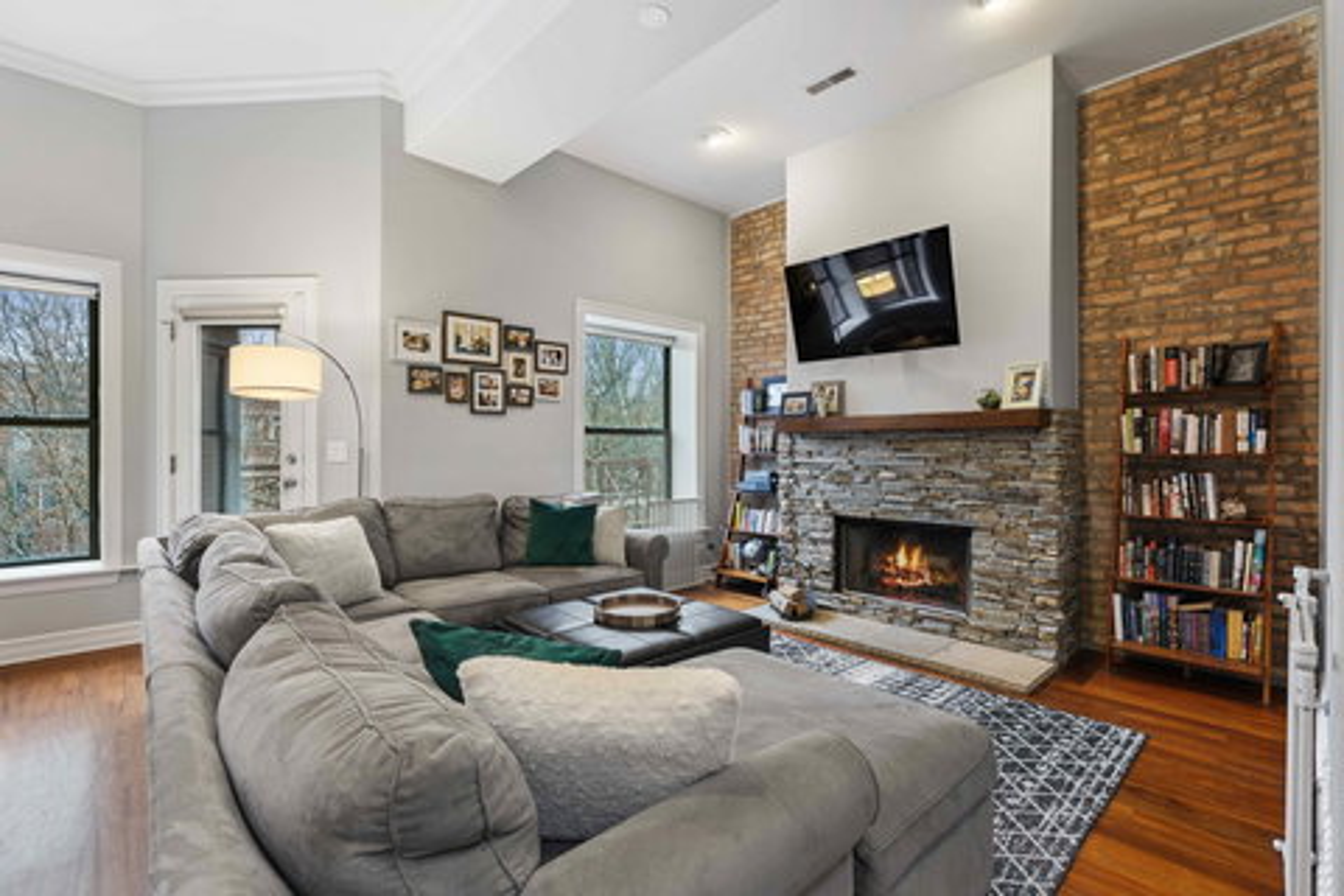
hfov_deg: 96.7
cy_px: 448
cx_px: 672
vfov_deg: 73.7
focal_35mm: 16
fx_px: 597
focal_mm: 16
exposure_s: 1
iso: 320
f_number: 8
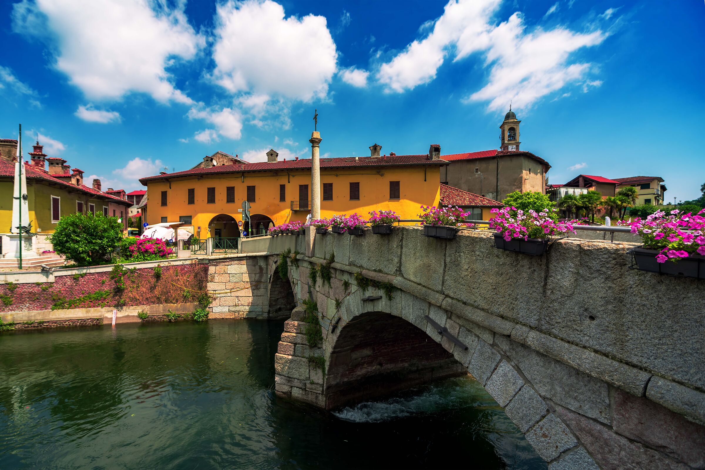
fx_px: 294
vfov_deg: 77.3
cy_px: 235
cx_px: 352
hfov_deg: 100.4
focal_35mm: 15
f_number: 7.1
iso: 100
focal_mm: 15
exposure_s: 1/250
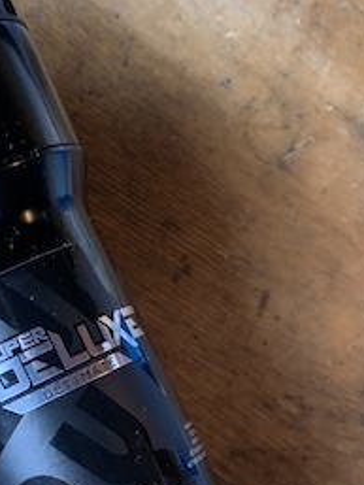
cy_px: 481
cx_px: 96
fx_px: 1135
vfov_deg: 23.2
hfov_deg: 18.1
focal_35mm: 81
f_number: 1.8
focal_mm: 4.25
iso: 160
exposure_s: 1/60
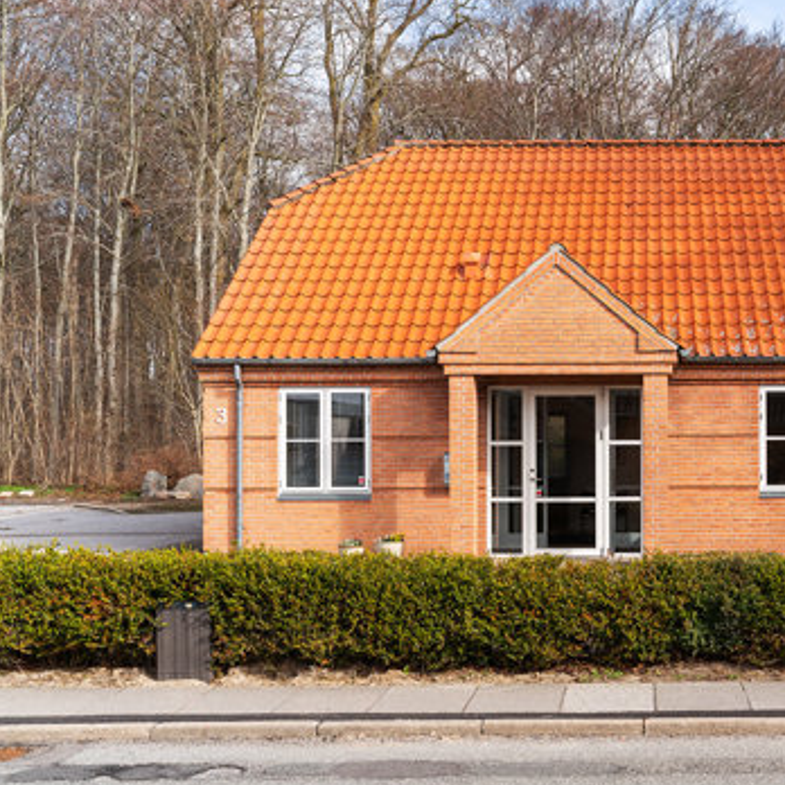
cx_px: 670
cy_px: 440
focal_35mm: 44
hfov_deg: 36.5
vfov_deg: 38.3
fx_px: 1129
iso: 200
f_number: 8
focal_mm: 30
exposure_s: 1/250
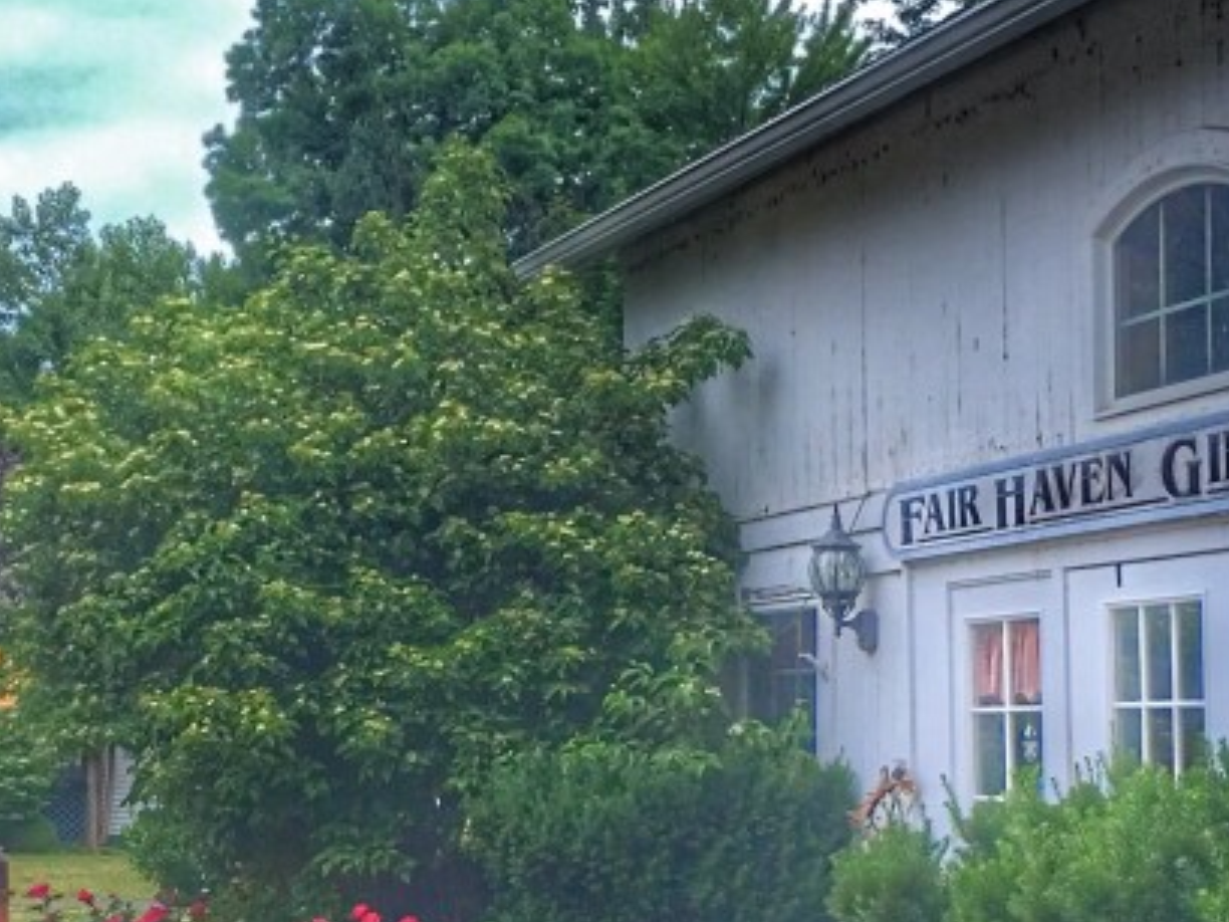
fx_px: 2521
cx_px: 663
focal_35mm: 71
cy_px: 859
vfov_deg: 20.2
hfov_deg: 27.4
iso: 80
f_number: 2.2
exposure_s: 1/15
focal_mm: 4.15
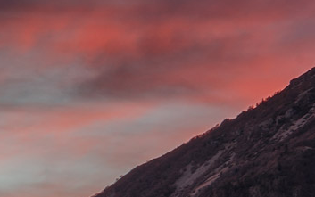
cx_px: -403
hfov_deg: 10.3
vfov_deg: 7.1
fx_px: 1537
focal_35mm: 179
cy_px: 378
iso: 100
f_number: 16
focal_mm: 31
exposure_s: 1.3
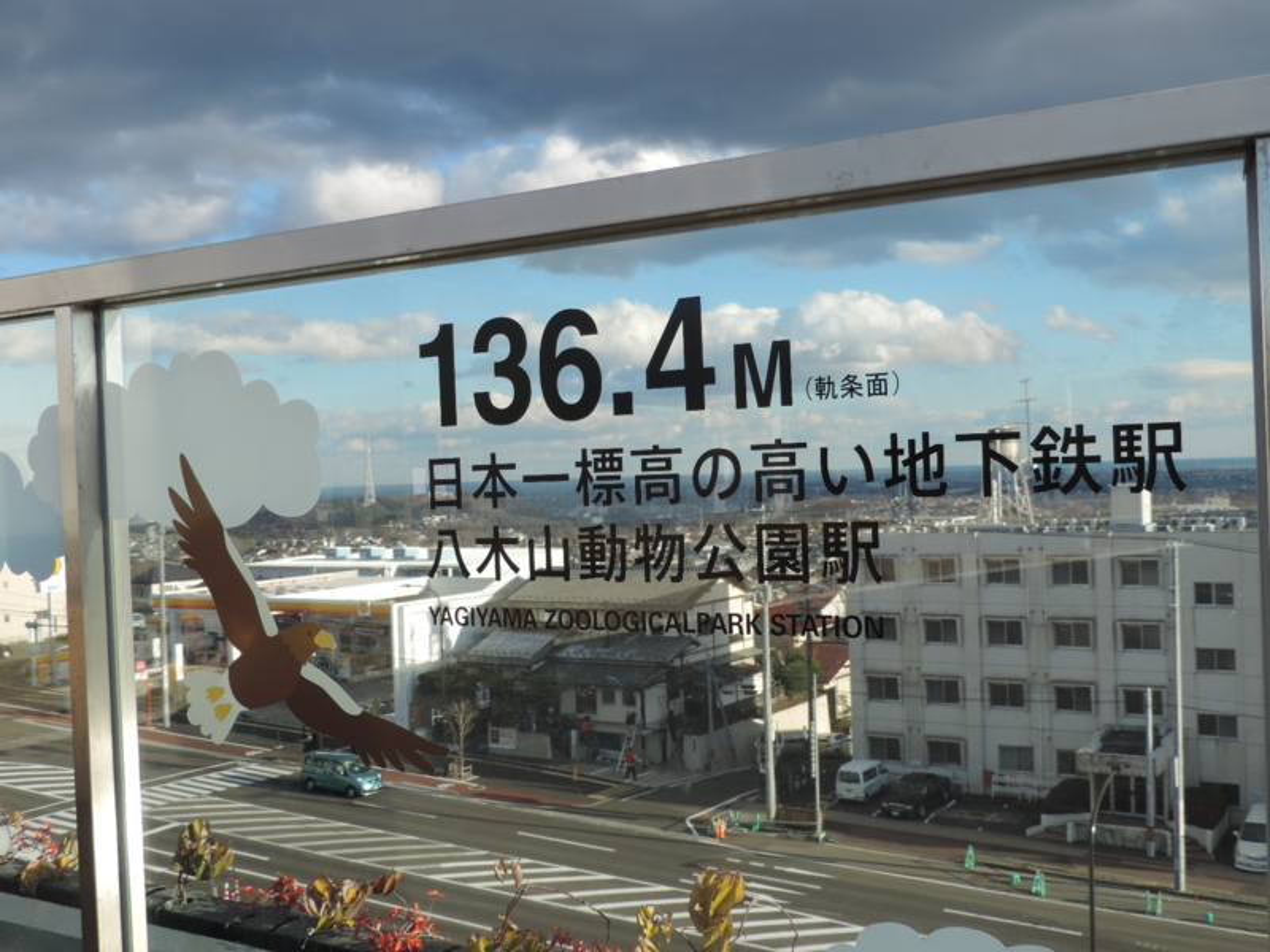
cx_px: 635
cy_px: 476
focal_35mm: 40
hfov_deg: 46.8
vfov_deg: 36.0
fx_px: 1468
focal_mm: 7.1
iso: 80
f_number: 3.3
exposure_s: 1/640
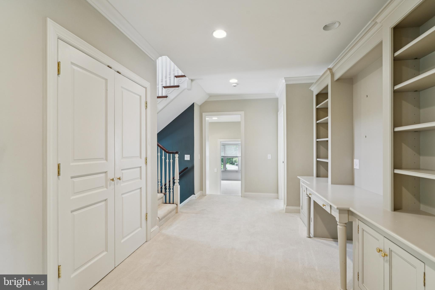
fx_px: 193
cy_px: 145
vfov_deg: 73.7
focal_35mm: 16
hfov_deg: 96.7
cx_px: 218
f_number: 8
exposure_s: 1/8
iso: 400
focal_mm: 16
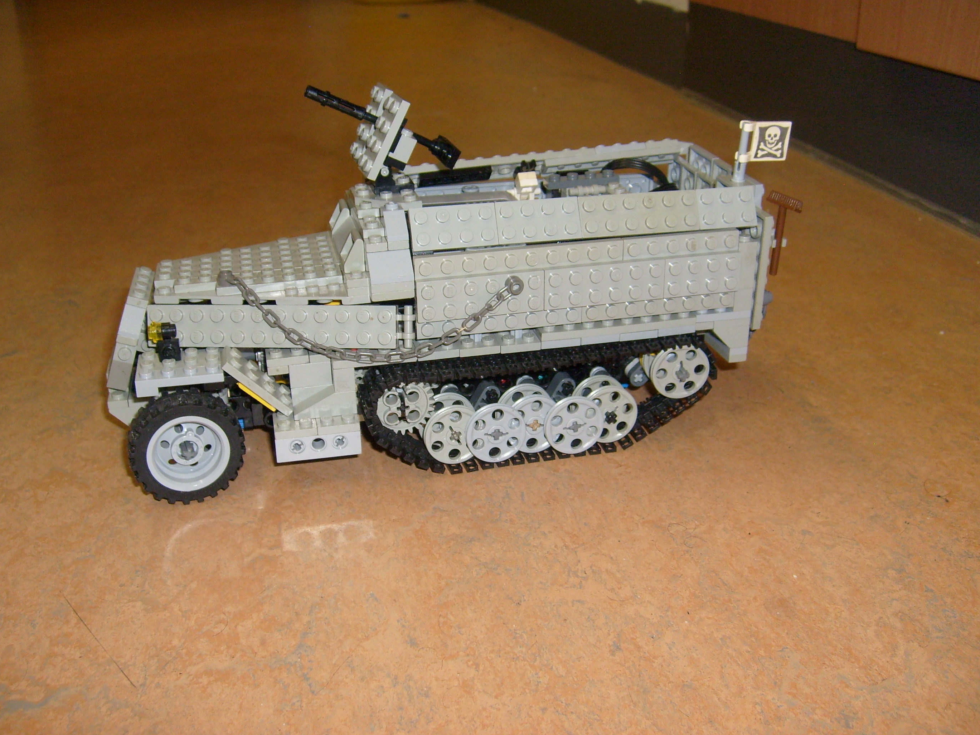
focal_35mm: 36
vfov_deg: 39.6
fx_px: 1019
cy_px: 358
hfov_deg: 51.4
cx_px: 483
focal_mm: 5.8
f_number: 2.8
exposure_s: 1/45
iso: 100
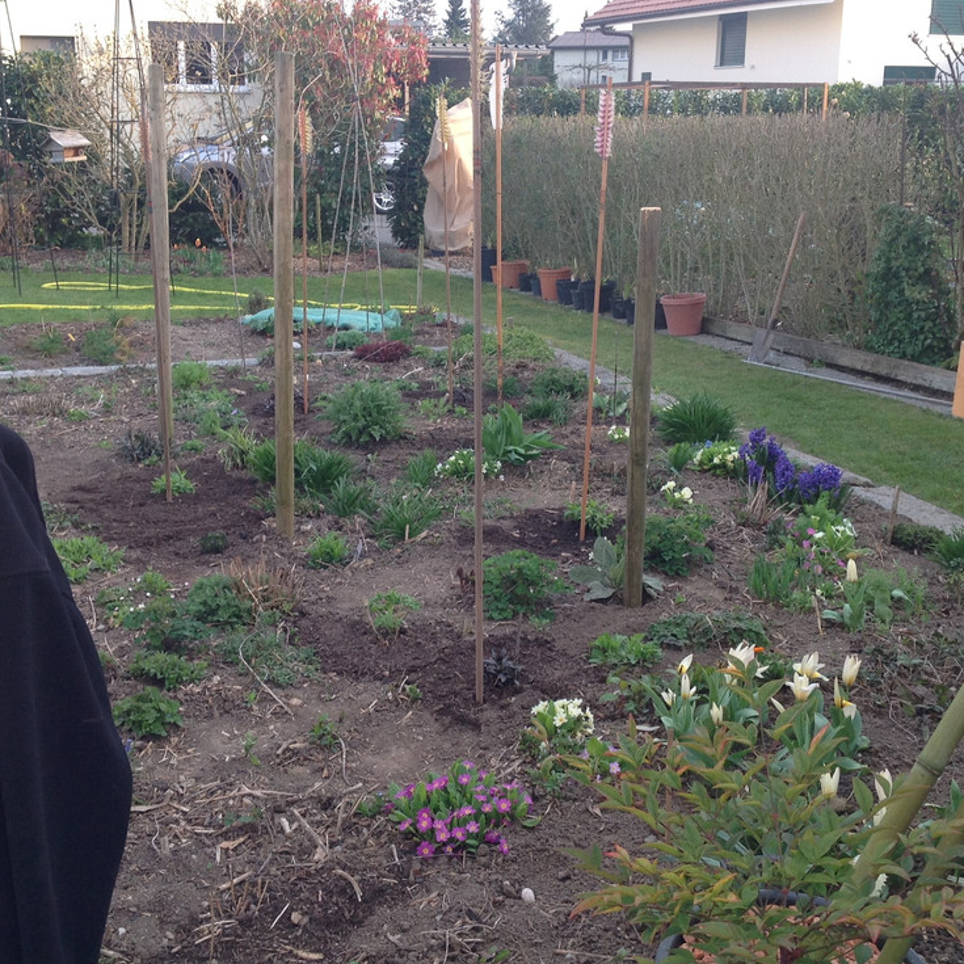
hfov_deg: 37.5
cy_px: 458
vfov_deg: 37.5
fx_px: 1418
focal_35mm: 45
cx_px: 466
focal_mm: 4.28
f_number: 2.4
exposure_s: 1/120
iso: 64
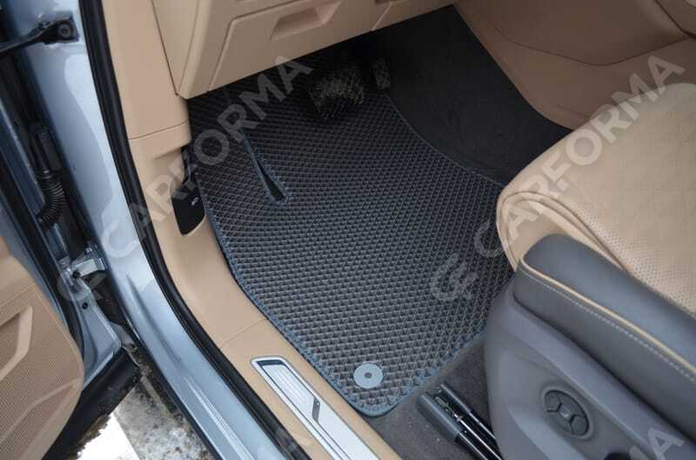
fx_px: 521
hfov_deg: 67.5
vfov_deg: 47.7
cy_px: 230
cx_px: 348
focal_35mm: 27
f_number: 4
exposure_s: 1/60
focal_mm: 18
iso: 800
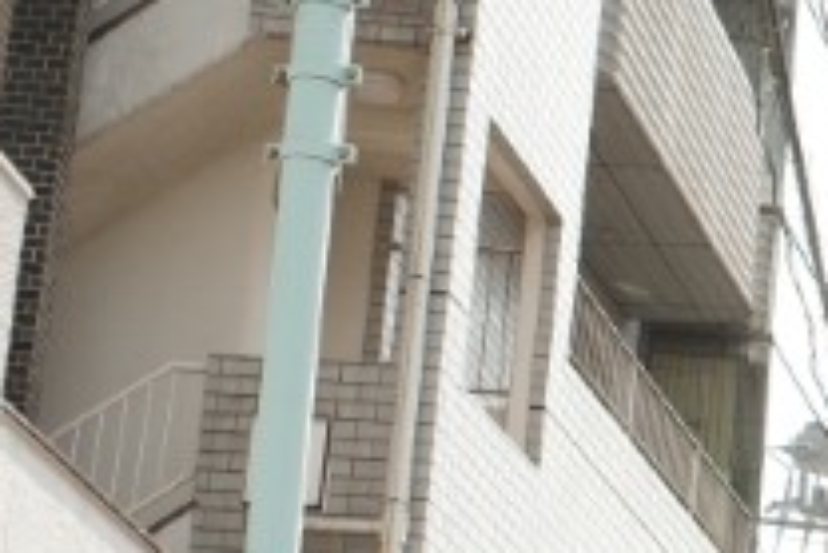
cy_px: 541
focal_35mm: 155
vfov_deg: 8.8
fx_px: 3567
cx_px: 1763
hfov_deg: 11.6
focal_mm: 18.3
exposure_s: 1/800
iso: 200
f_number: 3.5
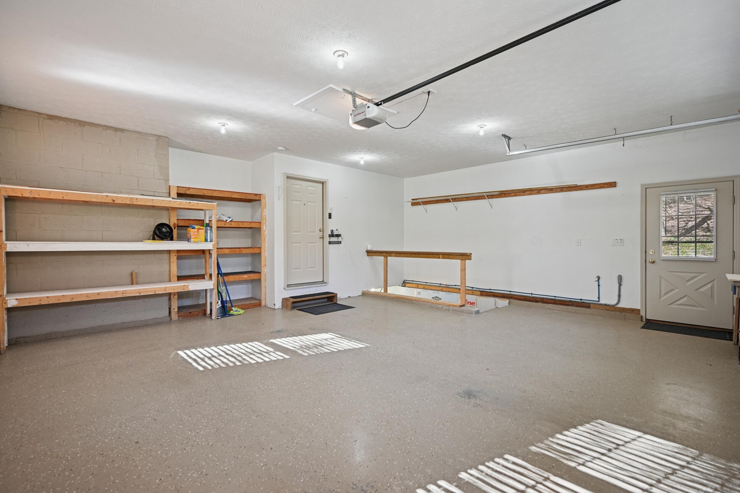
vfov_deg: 73.7
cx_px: 370
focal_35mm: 16
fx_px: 329
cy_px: 246
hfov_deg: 96.7
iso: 400
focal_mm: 16
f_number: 4
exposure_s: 1/80
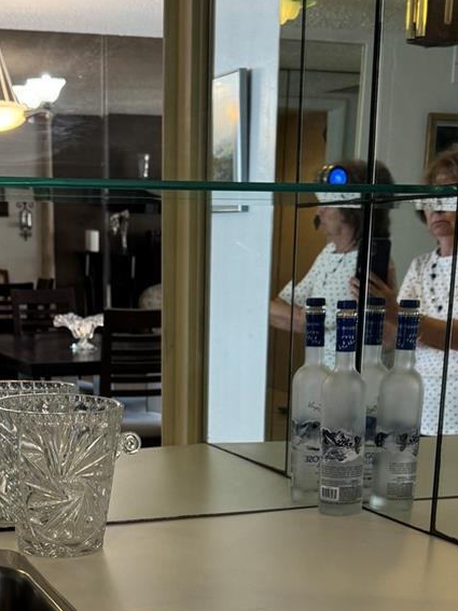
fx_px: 1147
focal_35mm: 65
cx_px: 188
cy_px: 608
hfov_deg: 22.6
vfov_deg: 28.1
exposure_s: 1/60
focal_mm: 6.76
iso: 125
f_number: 1.78
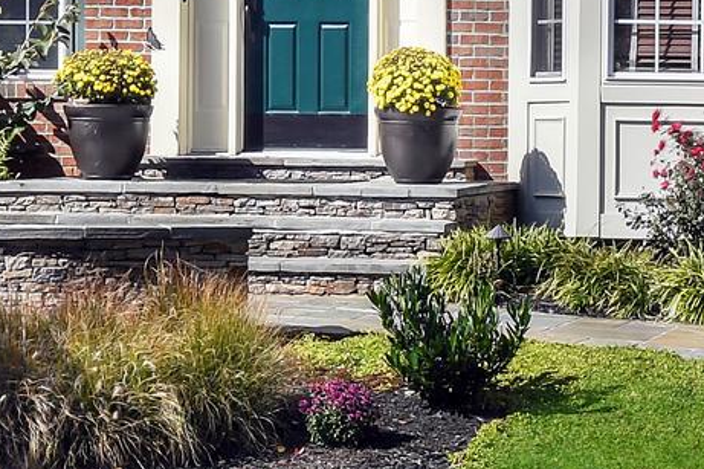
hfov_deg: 12.7
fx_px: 3128
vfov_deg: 8.3
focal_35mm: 160
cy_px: -374
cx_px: 741
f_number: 9
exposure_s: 1/100
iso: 100
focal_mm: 24
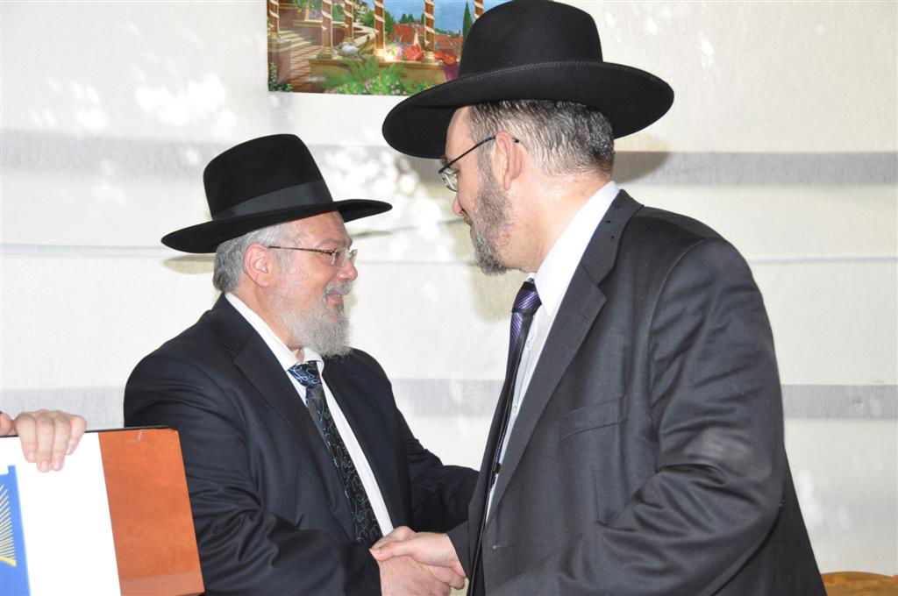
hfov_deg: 31.9
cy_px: 298
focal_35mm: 63
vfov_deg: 21.5
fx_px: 1569
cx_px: 449
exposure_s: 1/200
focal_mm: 42
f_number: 7.1
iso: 200
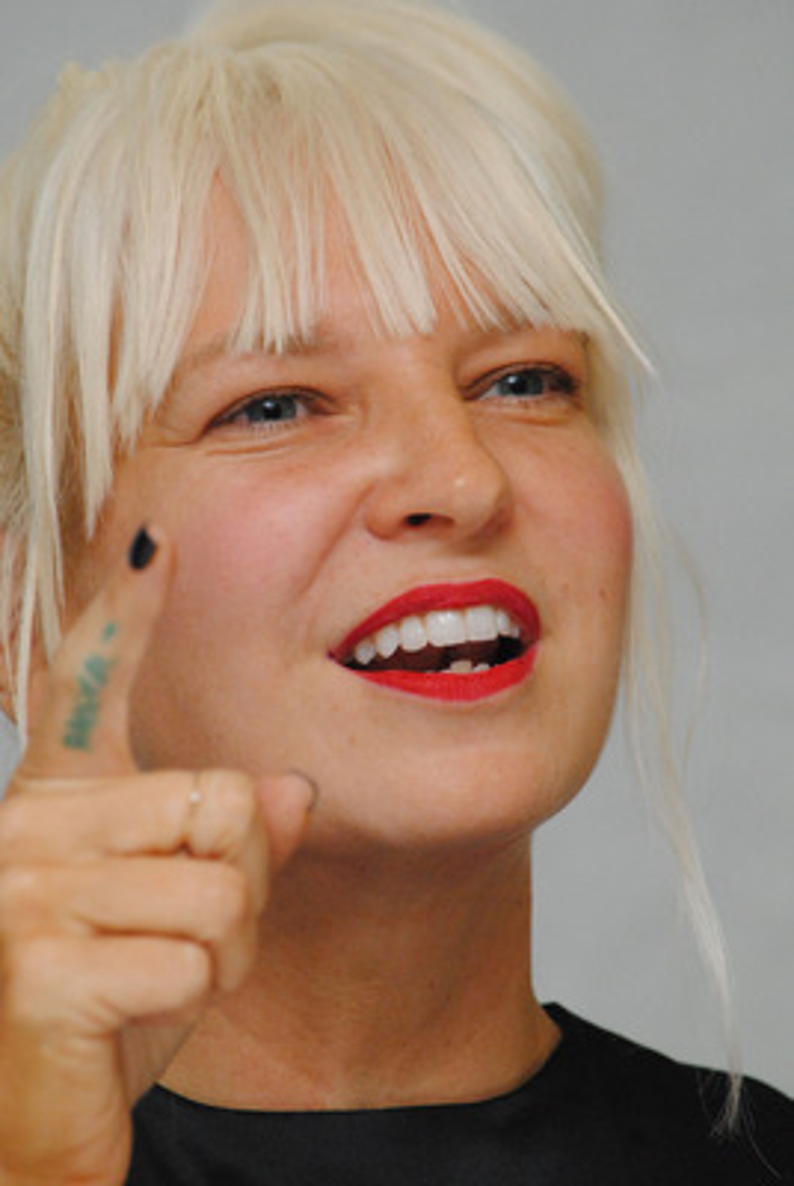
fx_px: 12857
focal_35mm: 390
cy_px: 593
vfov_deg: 5.3
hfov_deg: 3.5
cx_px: 397
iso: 1600
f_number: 9
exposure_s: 1/160
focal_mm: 260
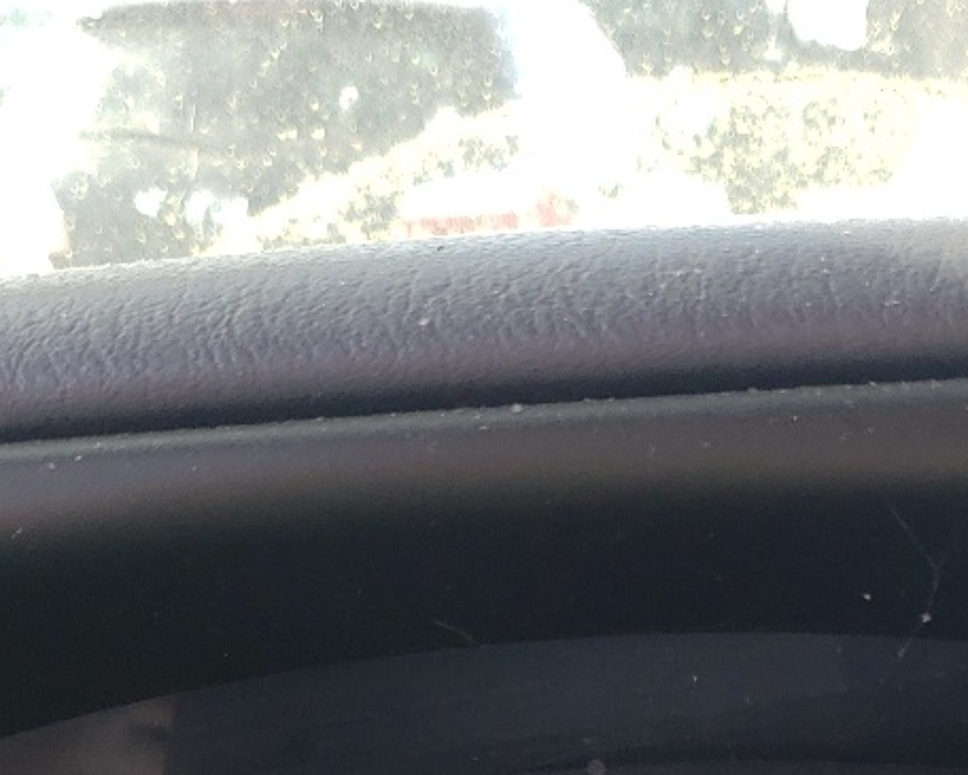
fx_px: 2550
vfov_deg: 15.8
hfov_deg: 21.2
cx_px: 775
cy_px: 1181
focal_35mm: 89
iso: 50
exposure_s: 1/286
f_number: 1.5
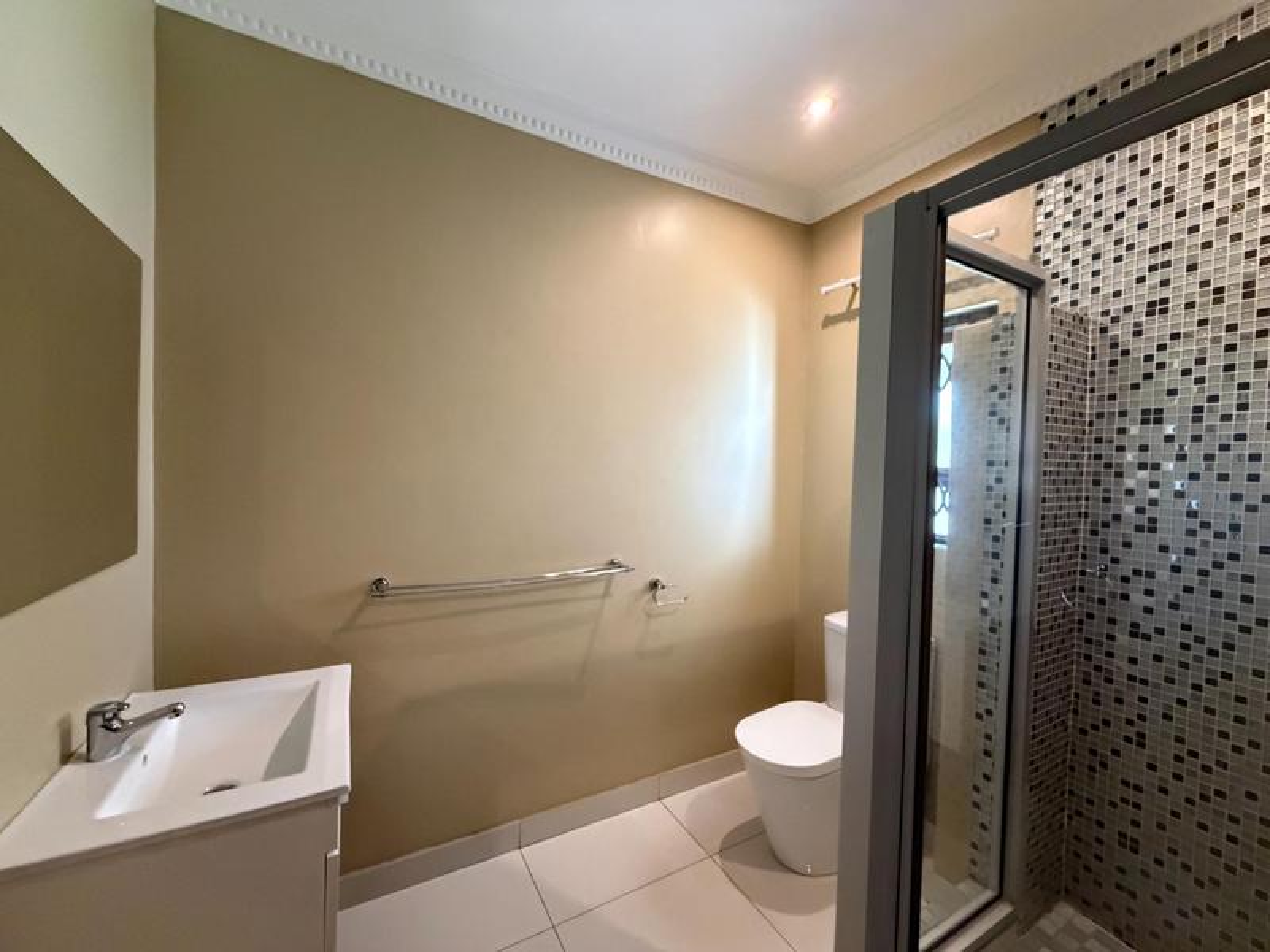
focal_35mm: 14
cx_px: 635
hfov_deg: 102.1
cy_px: 476
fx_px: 514
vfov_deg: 85.7
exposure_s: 1/48
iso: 1250
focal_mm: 2.22
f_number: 2.2
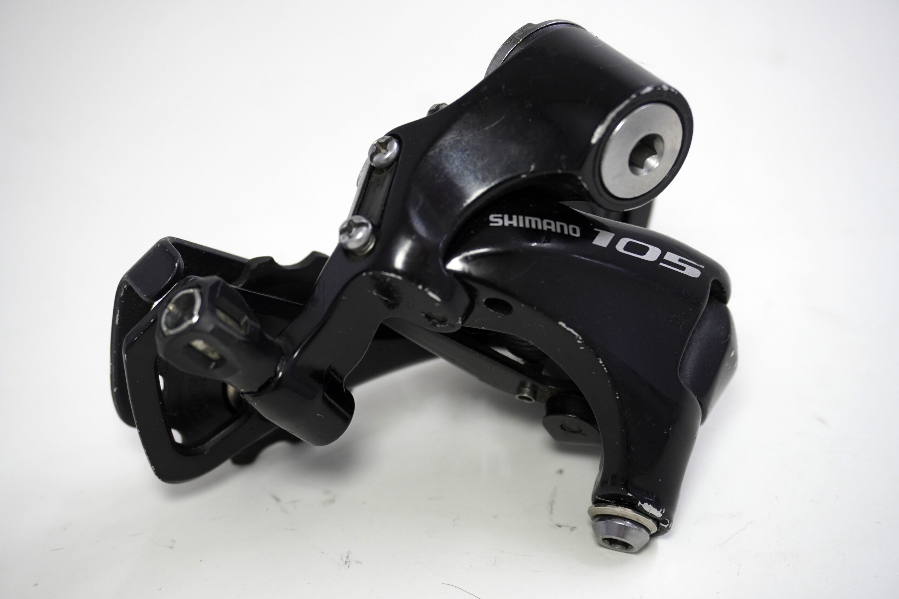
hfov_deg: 38.9
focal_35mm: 51
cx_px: 450
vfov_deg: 26.5
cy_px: 300
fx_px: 1274
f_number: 5.6
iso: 400
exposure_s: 1/30
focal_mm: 34
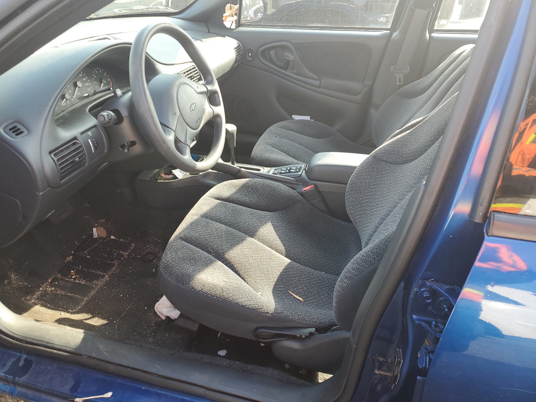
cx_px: 268
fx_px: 403
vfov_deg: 53.1
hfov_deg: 67.3
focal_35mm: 26
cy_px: 201
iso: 50
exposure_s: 1/227
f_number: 1.5
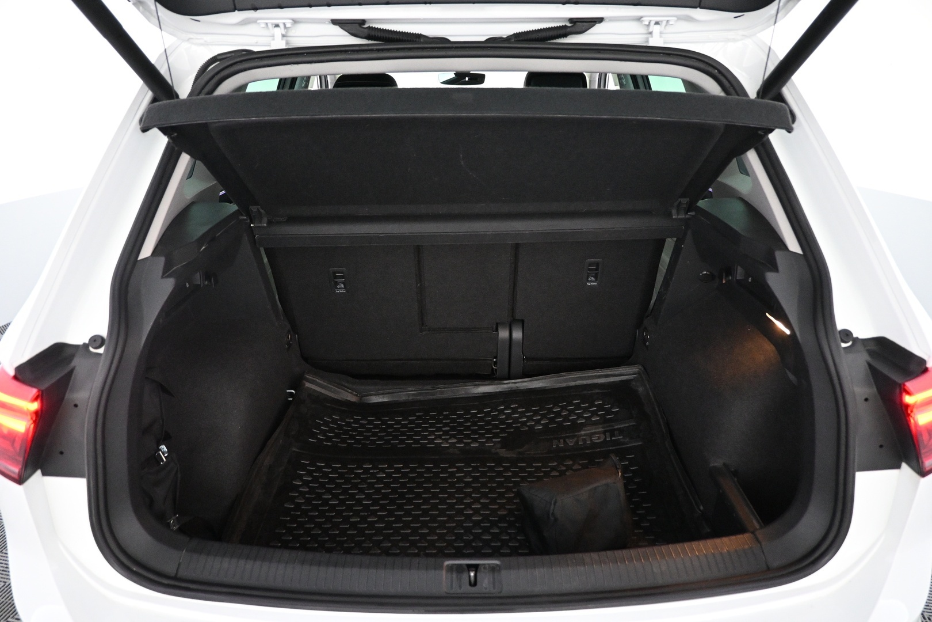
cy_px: 311
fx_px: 621
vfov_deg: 53.1
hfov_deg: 73.7
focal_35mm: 24
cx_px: 466
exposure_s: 1/80
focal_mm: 16
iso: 4000
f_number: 3.5
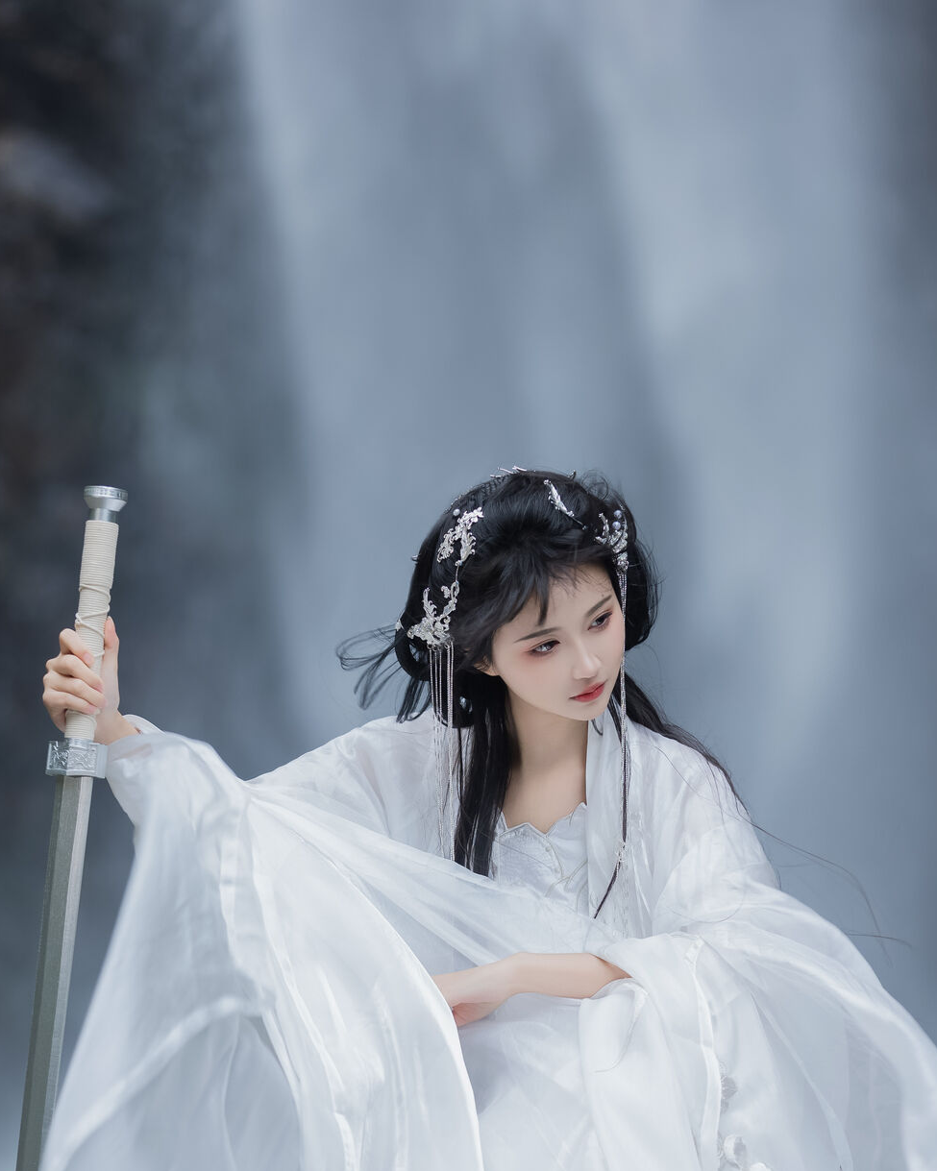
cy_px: 642
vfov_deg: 9.6
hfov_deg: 7.7
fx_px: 6968
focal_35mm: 201
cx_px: 474
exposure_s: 1/200
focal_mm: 145
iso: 100
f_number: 2.8
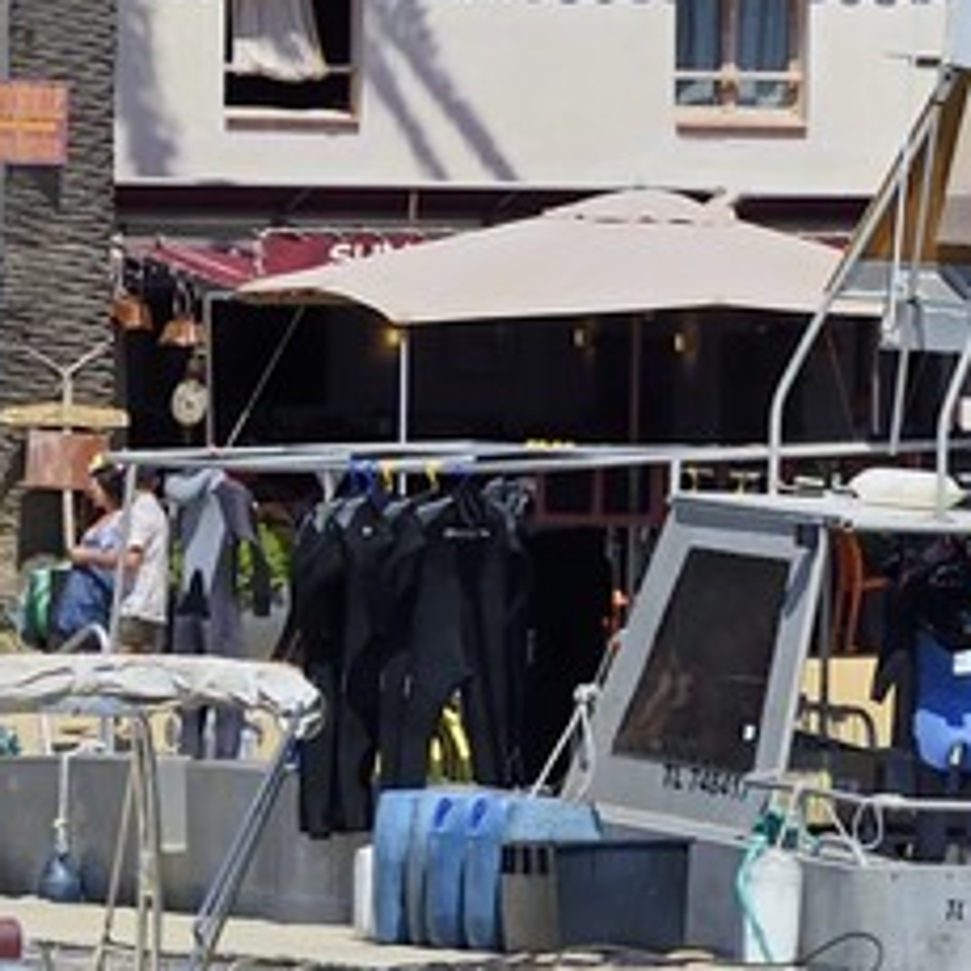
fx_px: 15931
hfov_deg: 3.4
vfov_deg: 3.5
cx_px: 3263
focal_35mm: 502
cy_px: 135
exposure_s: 1/400
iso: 200
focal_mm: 85
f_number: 9
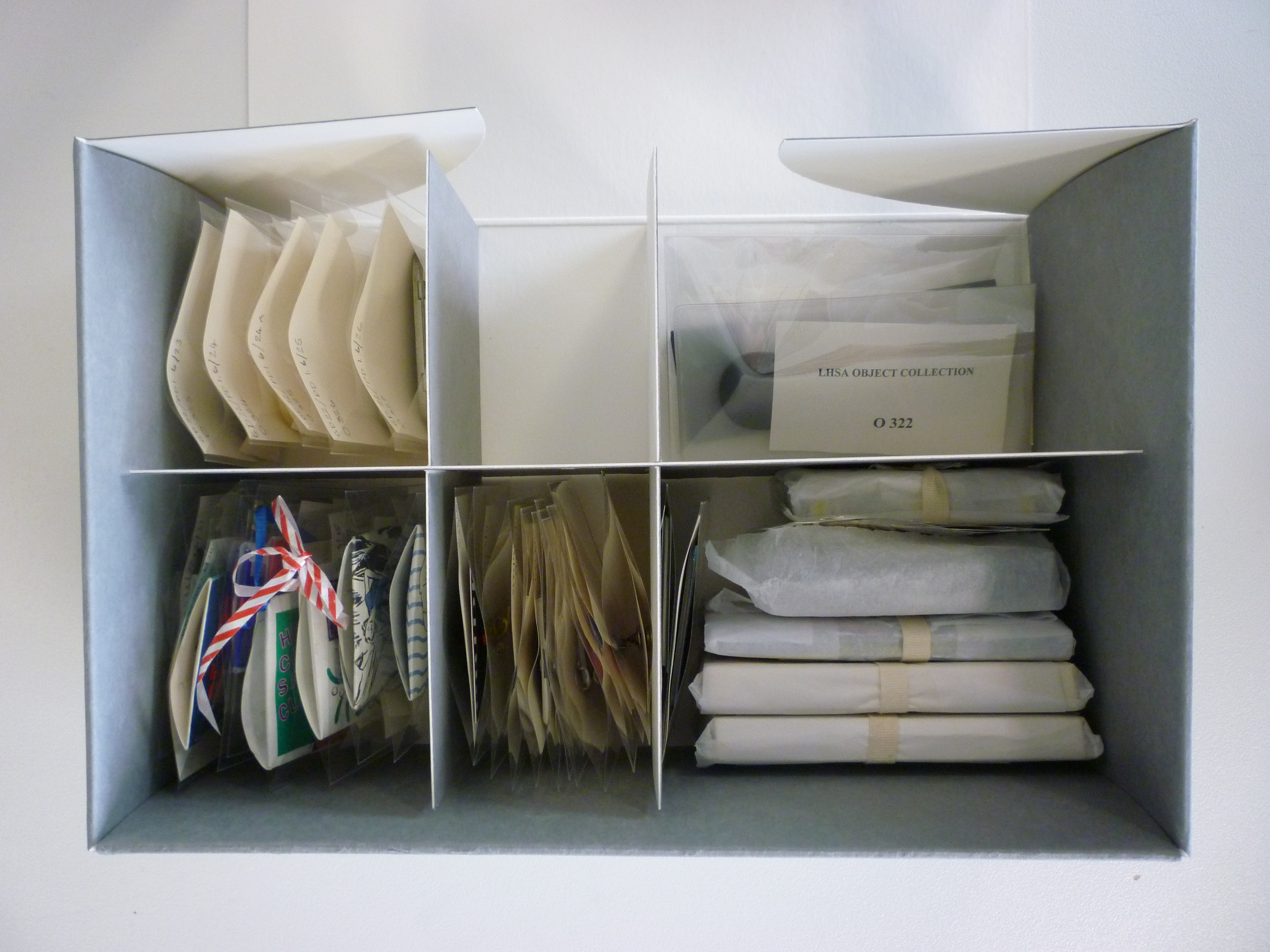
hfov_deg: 61.7
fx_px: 1064
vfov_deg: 48.2
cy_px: 476
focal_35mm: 29
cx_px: 635
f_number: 3.3
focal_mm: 5.2
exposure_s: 1/30
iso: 320
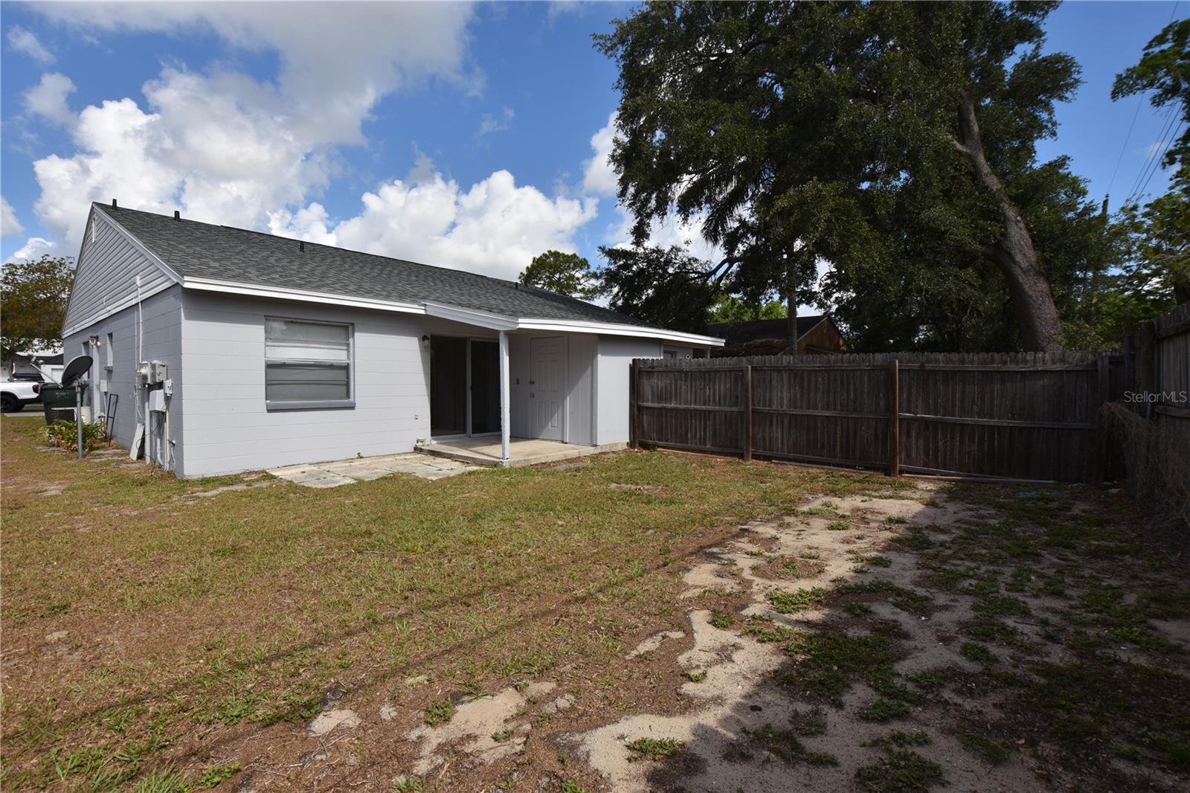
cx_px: 595
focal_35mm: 15
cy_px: 396
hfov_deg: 100.4
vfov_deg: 77.3
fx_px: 496
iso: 100
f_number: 9
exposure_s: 1/250
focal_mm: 10
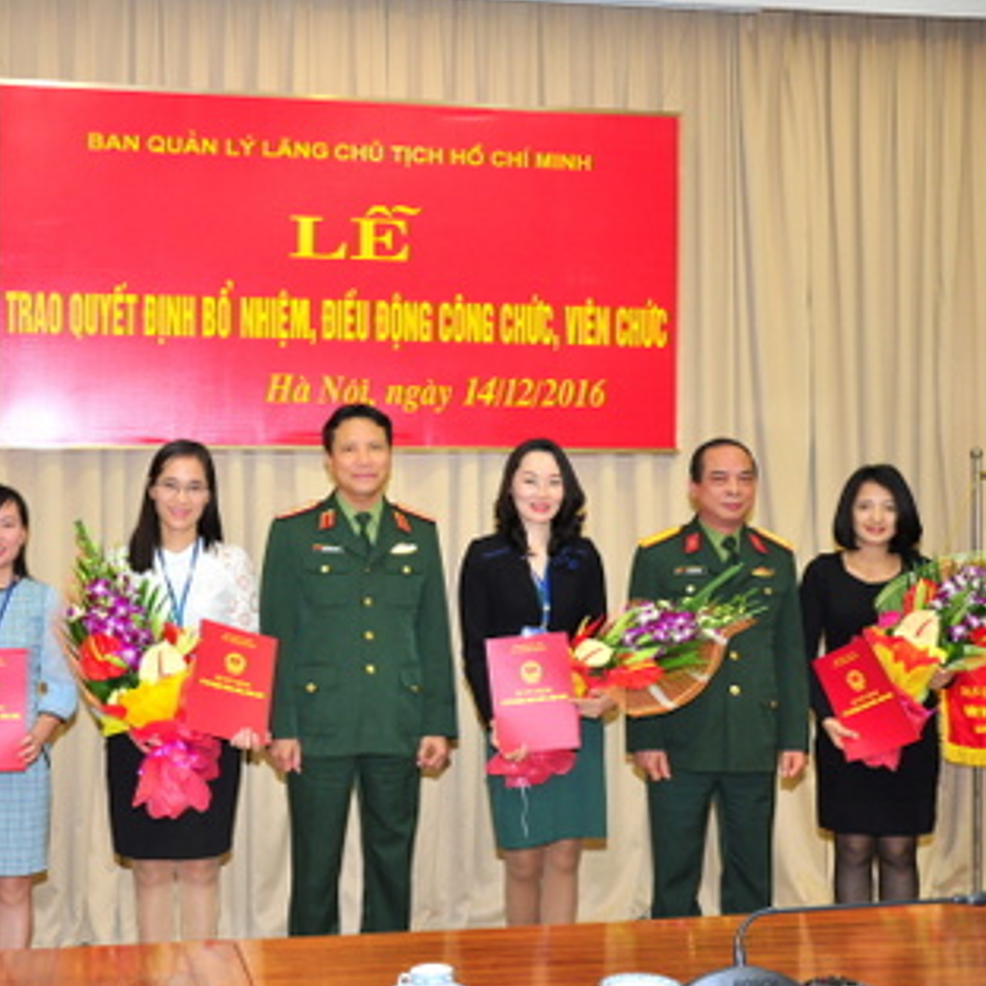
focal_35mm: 49
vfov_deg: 34.7
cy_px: 518
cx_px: 303
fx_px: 1579
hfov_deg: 34.3
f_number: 5.6
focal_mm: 24
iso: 800
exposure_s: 1/60
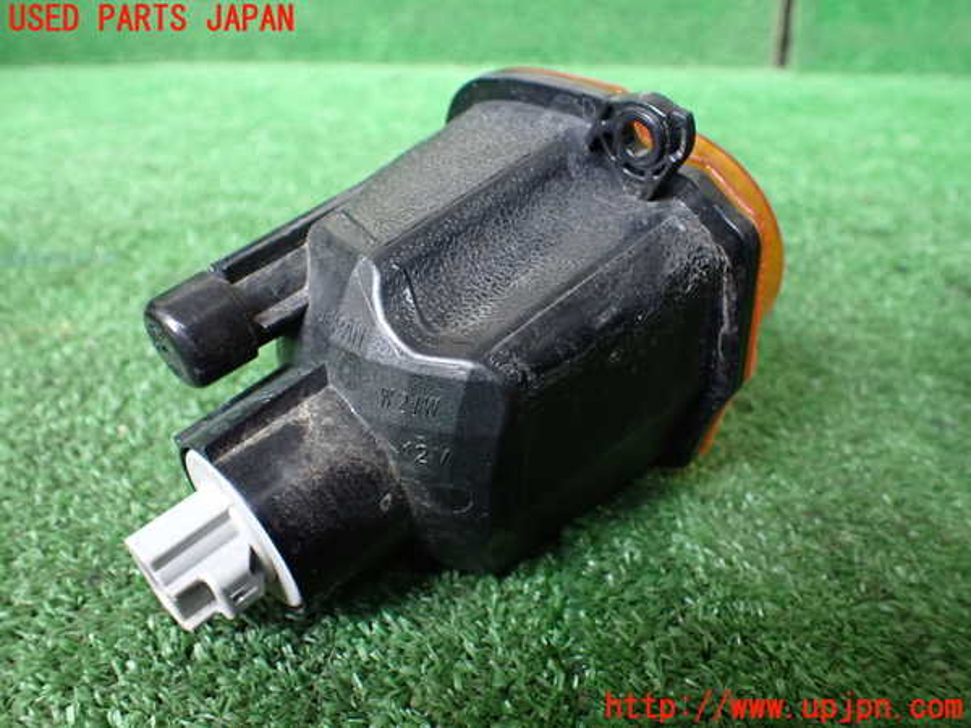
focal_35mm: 30
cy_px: 364
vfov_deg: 46.8
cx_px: 486
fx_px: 842
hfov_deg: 60.0
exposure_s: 1/80
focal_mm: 5.4
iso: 800
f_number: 2.3
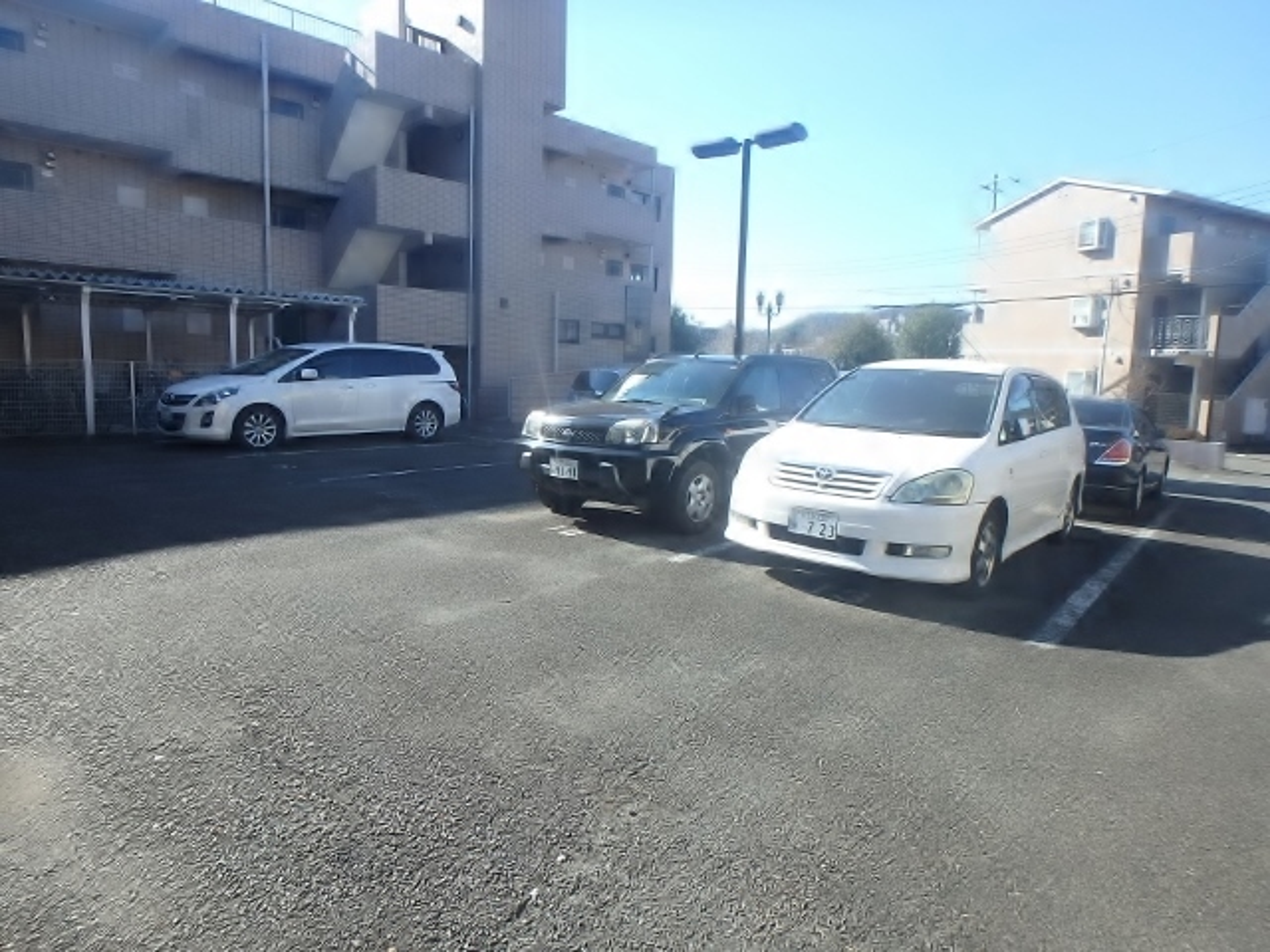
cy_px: 476
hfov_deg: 79.0
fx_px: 770
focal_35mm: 21
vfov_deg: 63.4
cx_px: 635
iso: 125
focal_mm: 3.7
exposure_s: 1/500
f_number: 3.5
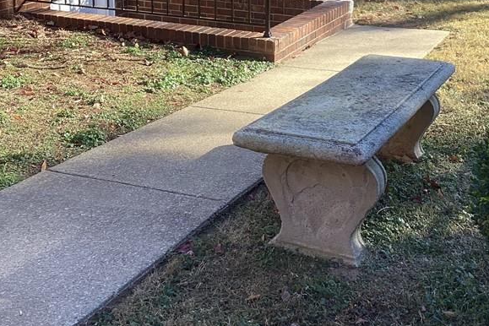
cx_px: 268
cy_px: 11
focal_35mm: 57
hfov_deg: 35.0
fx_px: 774
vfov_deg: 23.0
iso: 25
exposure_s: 1/142
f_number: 2.4
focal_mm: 3.3
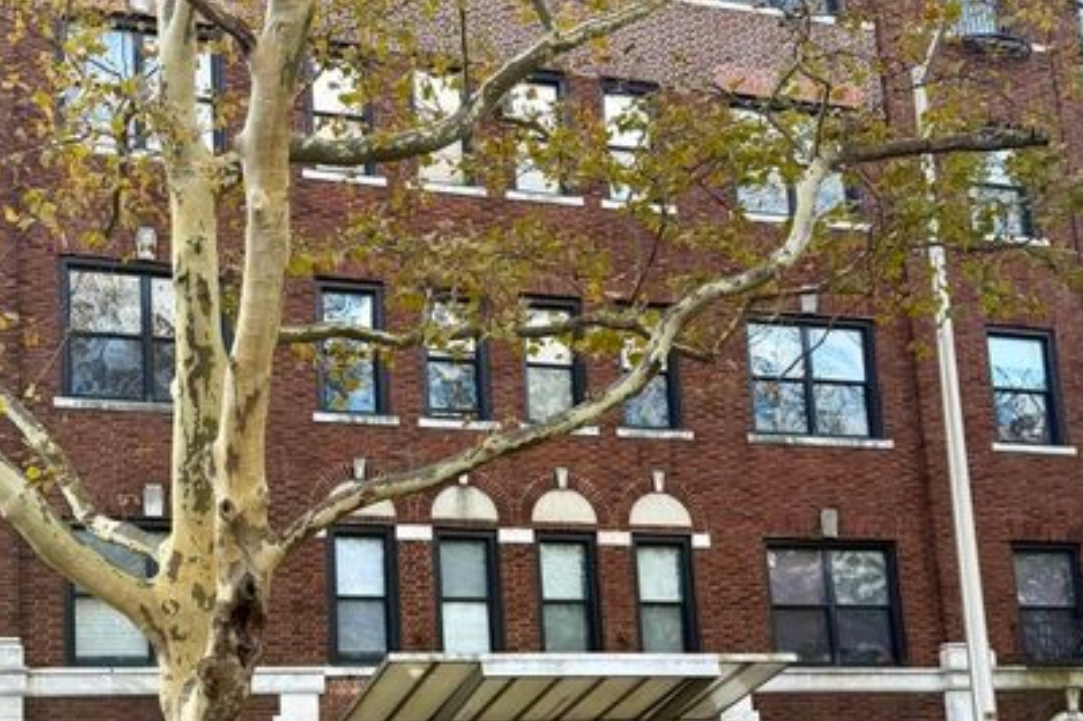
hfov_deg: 51.5
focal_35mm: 37
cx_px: 424
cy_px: 420
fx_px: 1113
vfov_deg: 35.8
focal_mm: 6.76
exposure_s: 1/312
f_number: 1.78
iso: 100
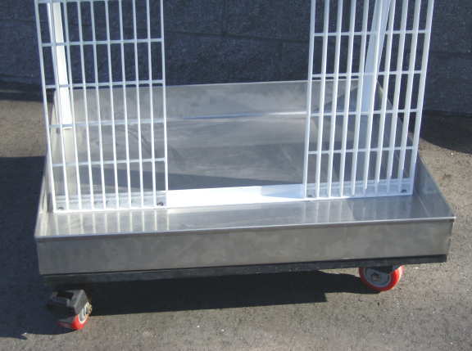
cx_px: 236
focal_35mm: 70
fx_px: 952
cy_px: 176
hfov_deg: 27.8
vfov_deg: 20.9
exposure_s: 1/443
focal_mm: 11.6
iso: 100
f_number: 3.7
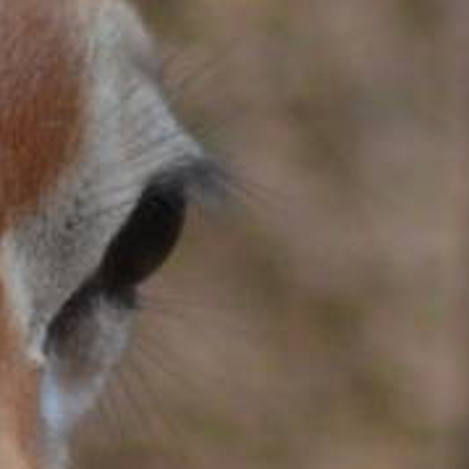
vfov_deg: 0.5
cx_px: -215
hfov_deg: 0.5
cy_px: 272
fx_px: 52408
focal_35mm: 3419
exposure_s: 1/800
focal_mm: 300
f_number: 5.6
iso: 800
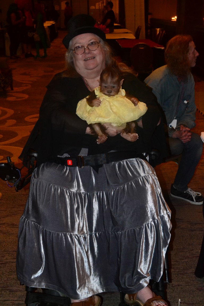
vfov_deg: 45.0
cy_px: 153
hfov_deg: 30.8
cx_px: 102
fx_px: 370
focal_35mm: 44
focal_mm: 29
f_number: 7.1
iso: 3200
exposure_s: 1/60
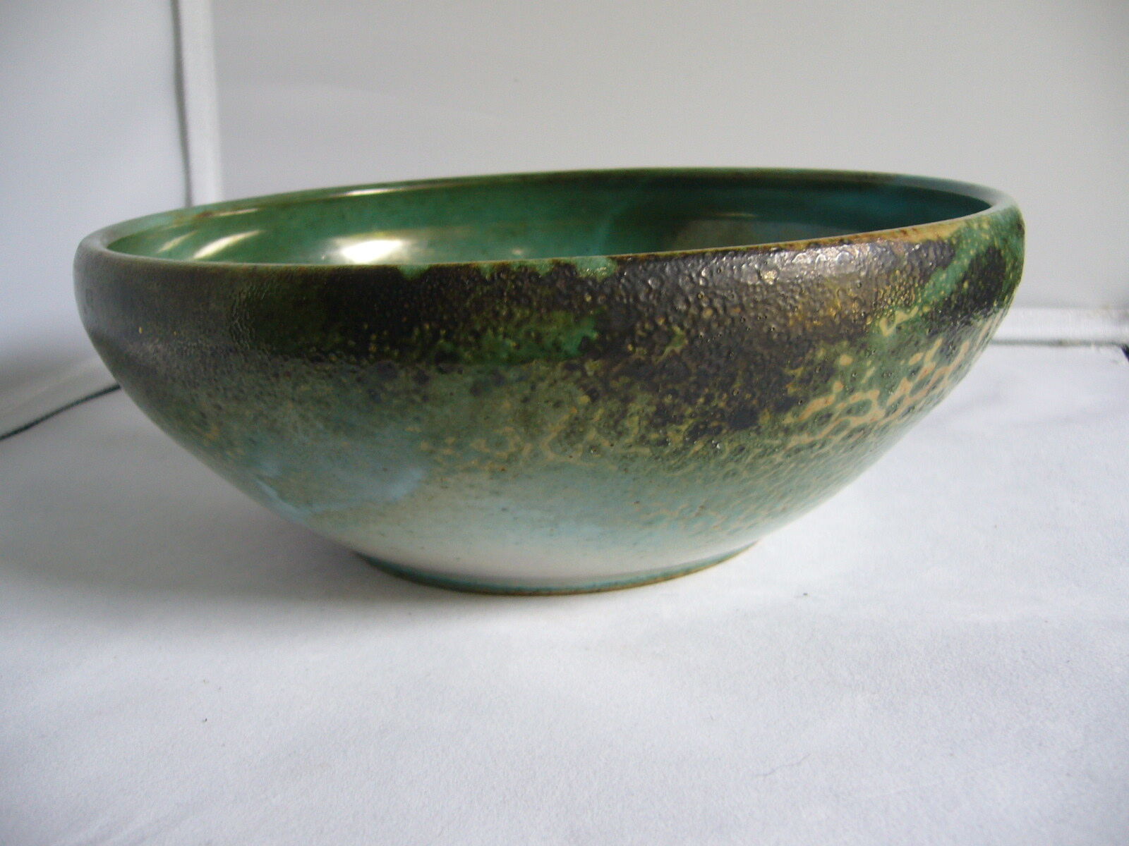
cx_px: 564
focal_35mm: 35
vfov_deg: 40.7
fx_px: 1142
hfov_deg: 52.6
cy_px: 423
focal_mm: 5.8
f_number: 2.8
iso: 100
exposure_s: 1/15
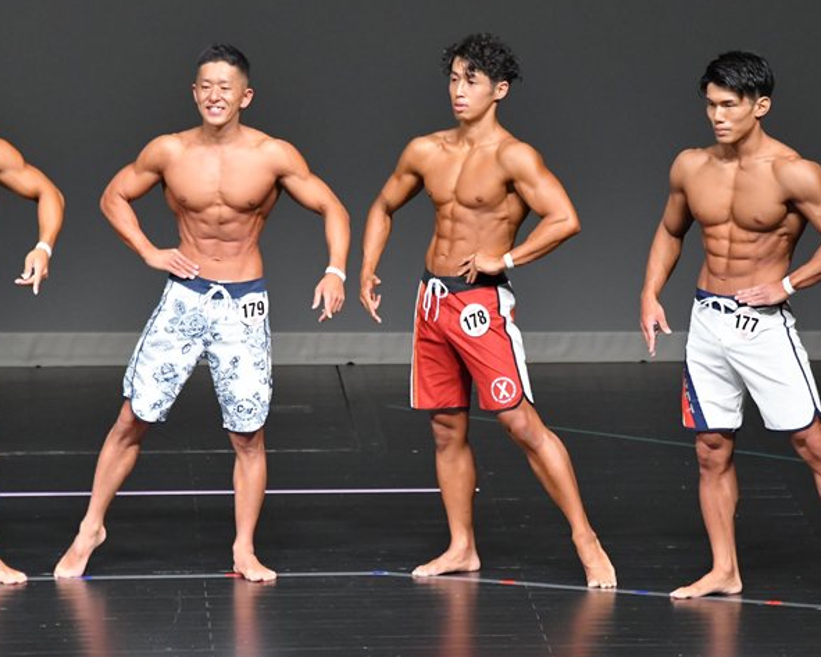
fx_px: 8968
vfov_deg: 4.2
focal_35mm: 369
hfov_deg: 5.2
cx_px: 474
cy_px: 301
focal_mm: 200
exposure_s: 1/400
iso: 5000
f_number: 5.6
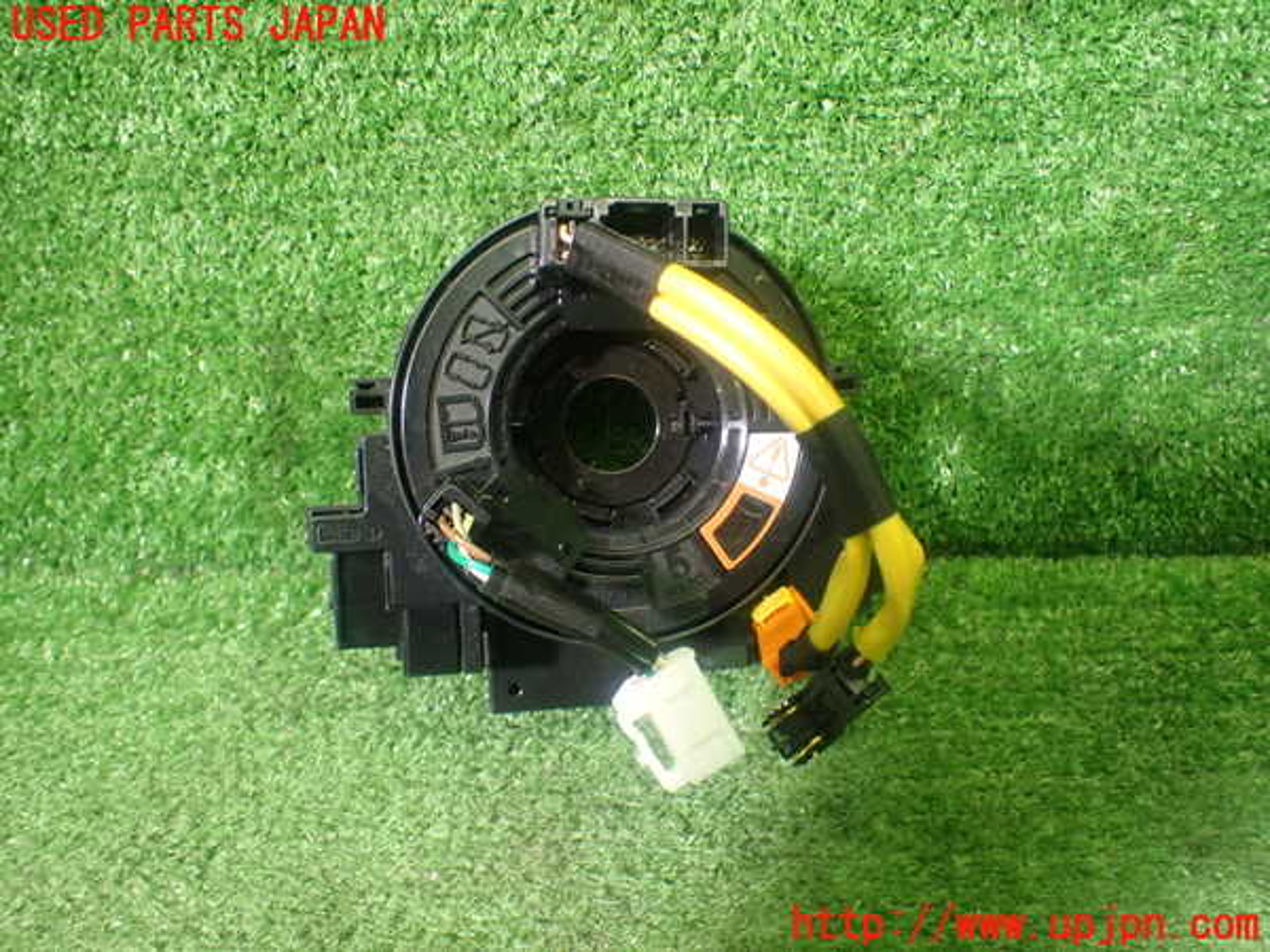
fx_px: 1101
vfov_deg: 46.8
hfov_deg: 60.0
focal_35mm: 30
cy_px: 476
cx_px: 635
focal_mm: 5.4
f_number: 2.3
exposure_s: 1/125
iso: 500
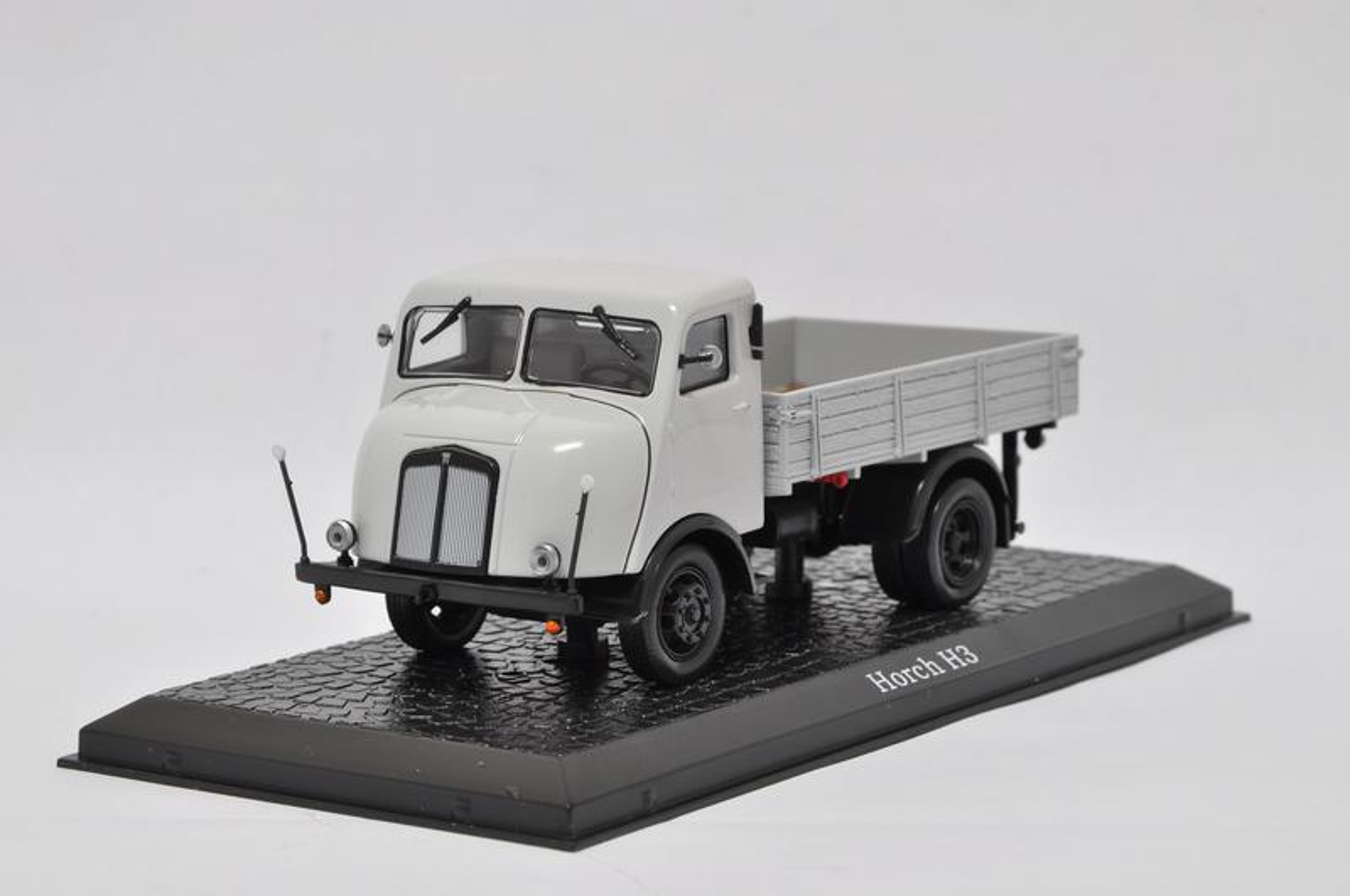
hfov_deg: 16.1
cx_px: 675
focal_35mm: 128
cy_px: 448
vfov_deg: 10.7
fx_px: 4774
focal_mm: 85
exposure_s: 2
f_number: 16
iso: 200
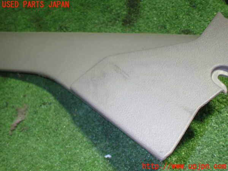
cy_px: 86
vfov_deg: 46.8
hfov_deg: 60.0
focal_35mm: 30
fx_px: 198
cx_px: 114
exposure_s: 1/30
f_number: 6.3
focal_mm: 5.4
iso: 800
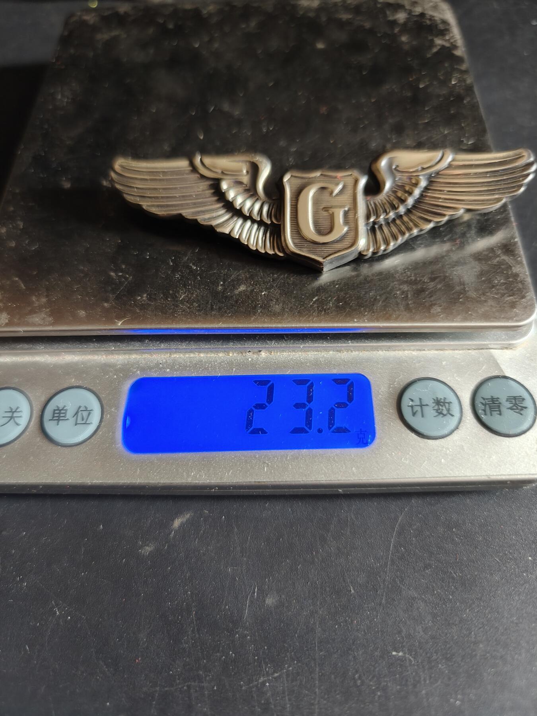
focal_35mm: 23
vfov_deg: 73.9
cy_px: 358
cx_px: 268
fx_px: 476
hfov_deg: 58.9
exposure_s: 1/50
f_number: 1.6
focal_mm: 6.06
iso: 200
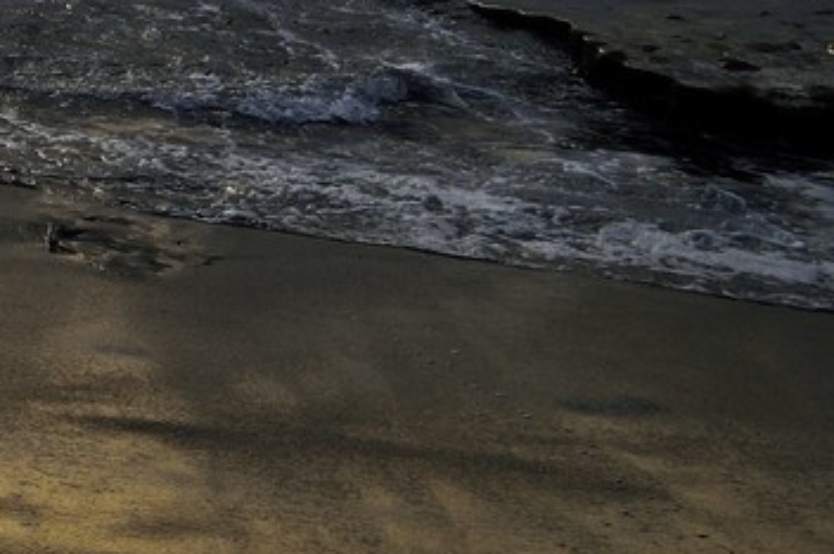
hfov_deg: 13.4
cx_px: -832
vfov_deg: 9.8
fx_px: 3055
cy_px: -443
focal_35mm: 132
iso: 200
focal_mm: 29
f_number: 11
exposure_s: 1/320
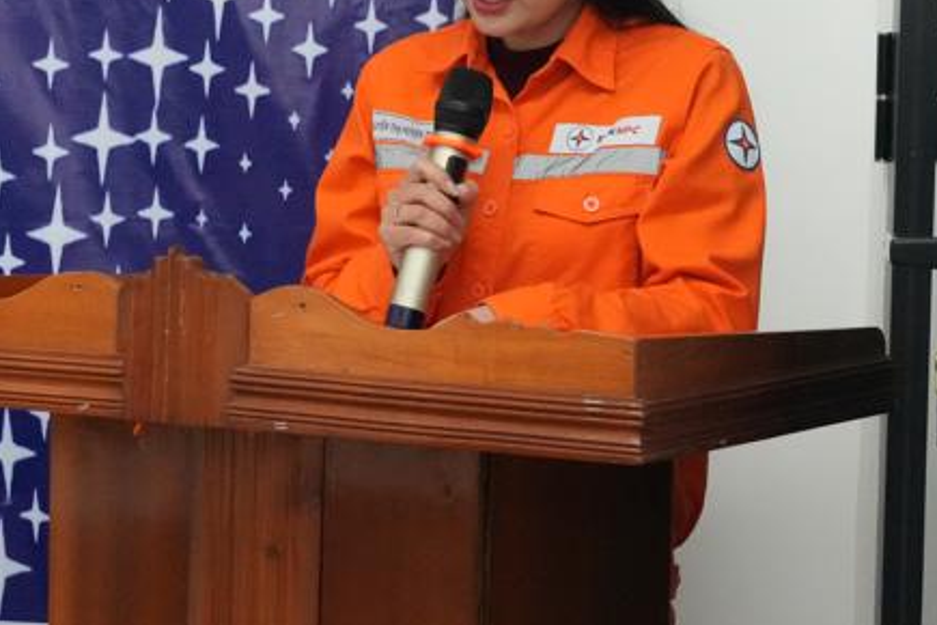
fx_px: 3201
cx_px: 291
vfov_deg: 11.1
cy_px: 78
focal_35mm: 123
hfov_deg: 16.6
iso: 8000
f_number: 11
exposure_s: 1/100
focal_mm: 42
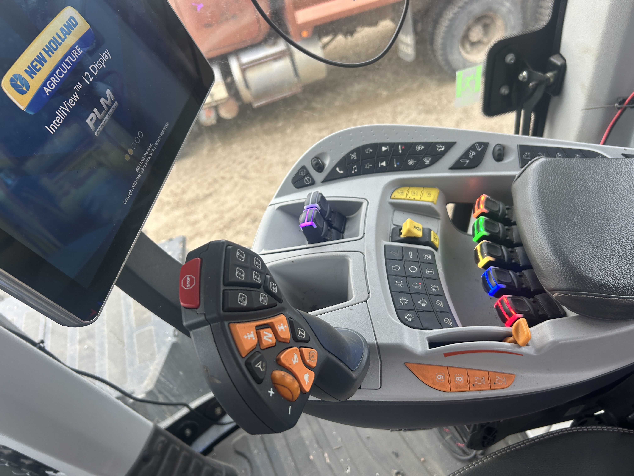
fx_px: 476
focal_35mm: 26
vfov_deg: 53.1
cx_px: 317
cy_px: 238
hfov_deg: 67.3
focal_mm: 5.7
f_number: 1.5
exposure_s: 1/121
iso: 32
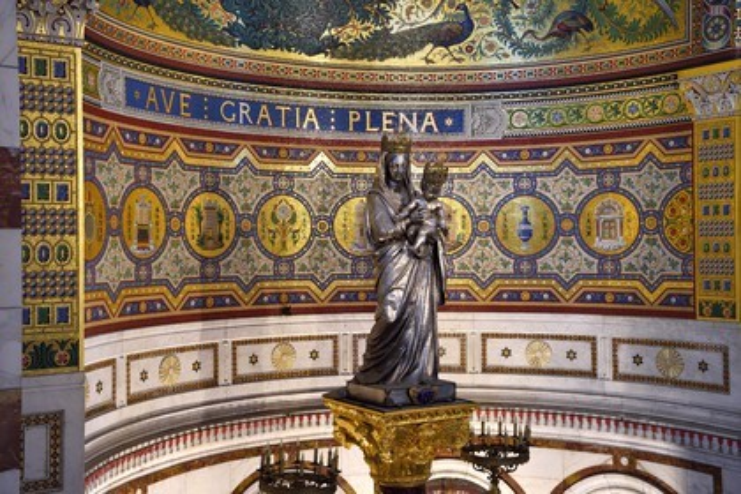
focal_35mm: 48
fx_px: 988
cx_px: 370
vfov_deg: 28.1
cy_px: 247
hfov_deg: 41.1
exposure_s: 1/40
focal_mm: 48
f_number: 5.6
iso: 800
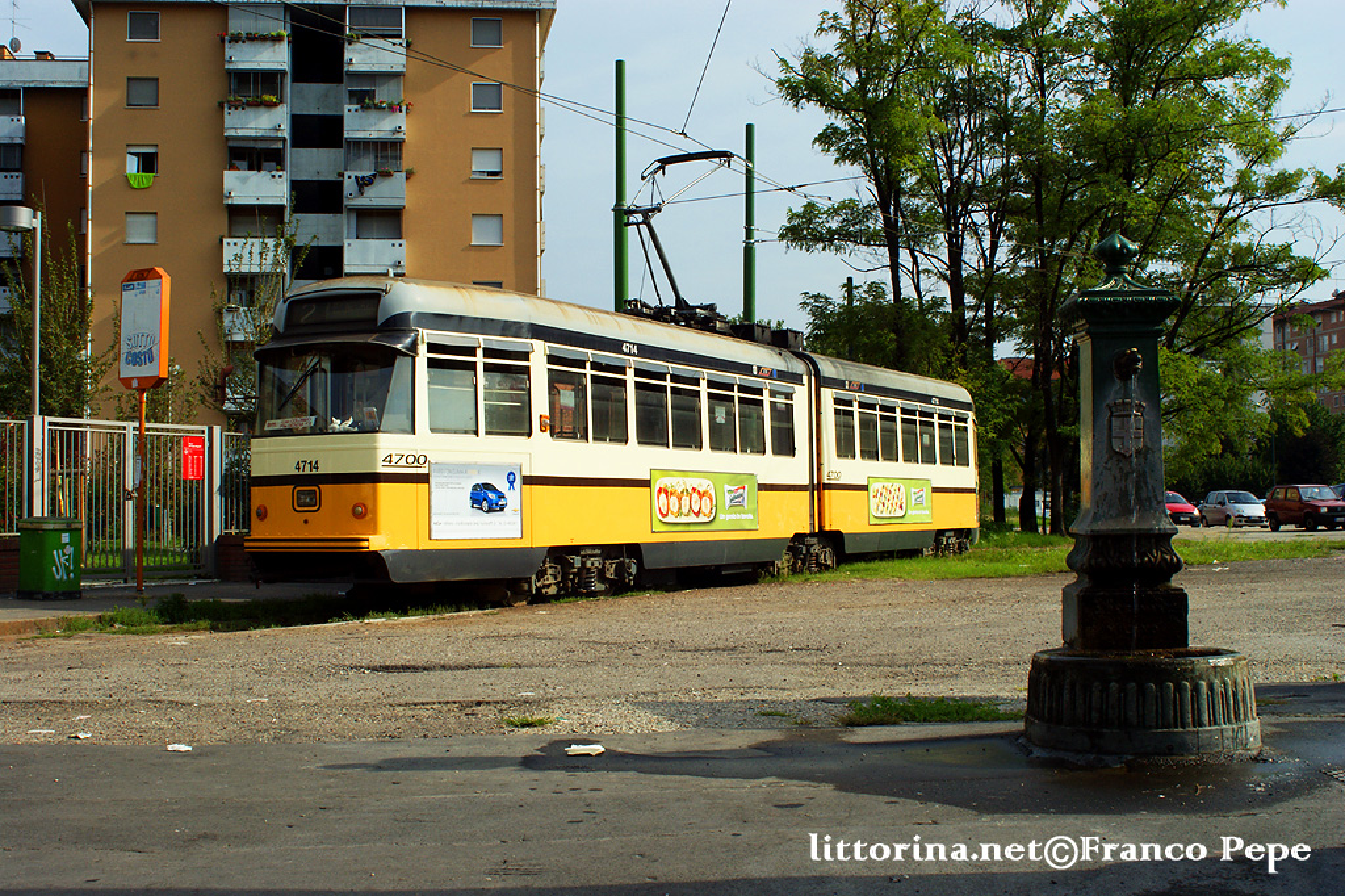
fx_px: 1681
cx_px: 672
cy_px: 448
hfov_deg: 43.6
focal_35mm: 45
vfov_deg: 29.8
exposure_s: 1/80
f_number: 20
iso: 200
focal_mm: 30
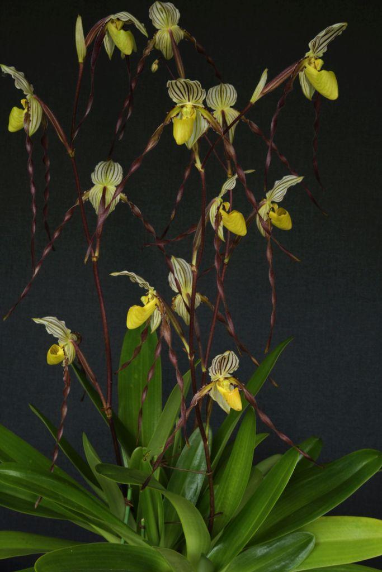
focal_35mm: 62
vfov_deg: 32.4
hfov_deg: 21.9
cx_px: 191
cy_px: 286
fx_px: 986
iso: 640
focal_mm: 62
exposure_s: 1/15
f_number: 16
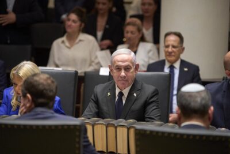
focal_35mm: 176
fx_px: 1125
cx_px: 115
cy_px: 77
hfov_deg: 11.7
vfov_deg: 7.8
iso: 2500
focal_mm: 176
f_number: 3.2
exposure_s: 1/400
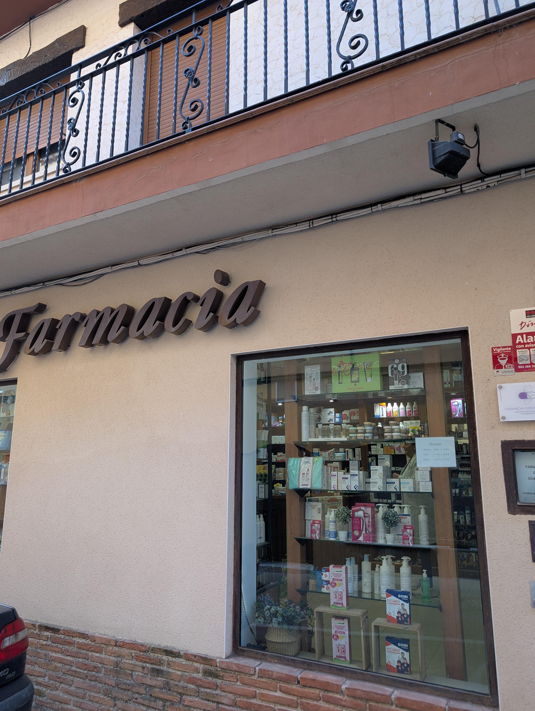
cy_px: 356
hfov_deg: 56.9
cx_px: 268
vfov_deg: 71.5
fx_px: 493
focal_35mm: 24
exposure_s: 1/24.4
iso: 18
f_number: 1.68
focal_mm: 6.9
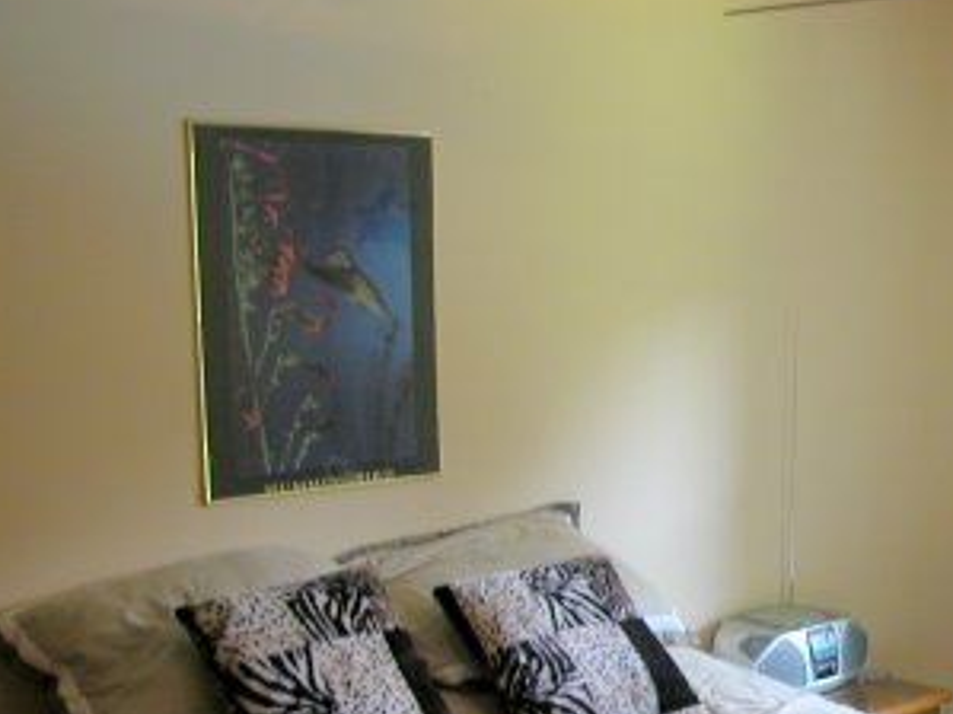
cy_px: 561
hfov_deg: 30.8
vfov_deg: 24.1
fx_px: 1651
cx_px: 851
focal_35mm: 60
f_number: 2.8
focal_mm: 7.1
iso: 102
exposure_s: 1/9.7
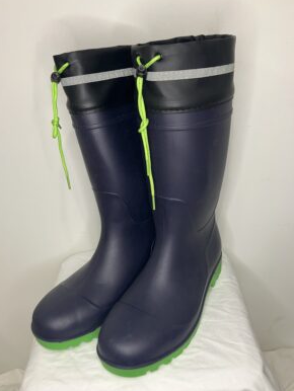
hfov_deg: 48.3
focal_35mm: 29
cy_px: 190
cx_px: 146
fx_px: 328
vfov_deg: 61.6
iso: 80
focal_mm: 3.99
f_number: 1.8
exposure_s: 1/50
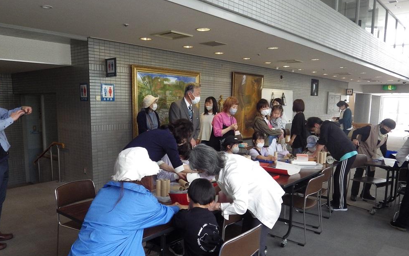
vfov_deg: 43.0
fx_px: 323
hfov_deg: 64.6
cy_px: 151
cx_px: 203
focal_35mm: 29
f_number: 3.2
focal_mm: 4.9
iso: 250
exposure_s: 1/50
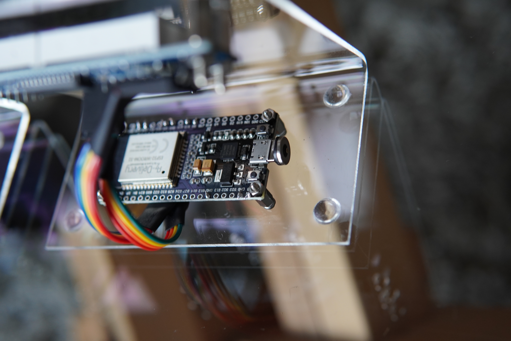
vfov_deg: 29.9
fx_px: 639
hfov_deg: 43.6
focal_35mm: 45
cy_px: 170
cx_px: 256
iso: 640
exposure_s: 1/60
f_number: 3.2
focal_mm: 30
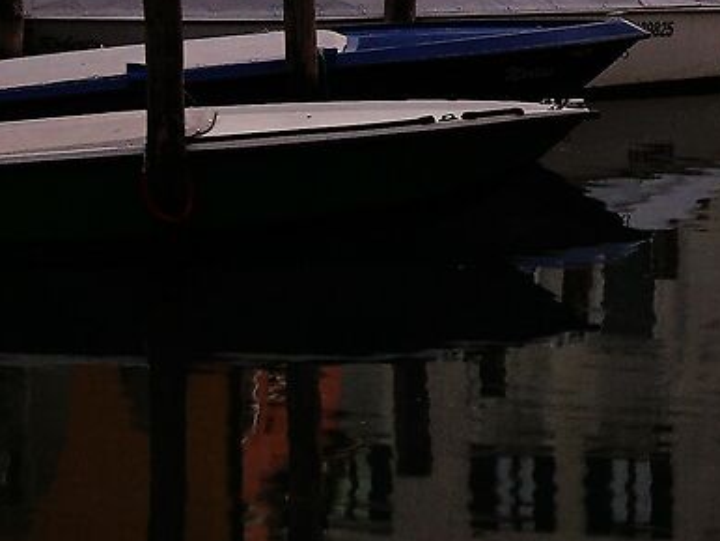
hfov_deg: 9.3
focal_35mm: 209
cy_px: -235
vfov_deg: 7.0
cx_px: 953
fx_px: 4350
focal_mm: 35
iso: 200
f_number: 11
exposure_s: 1/8
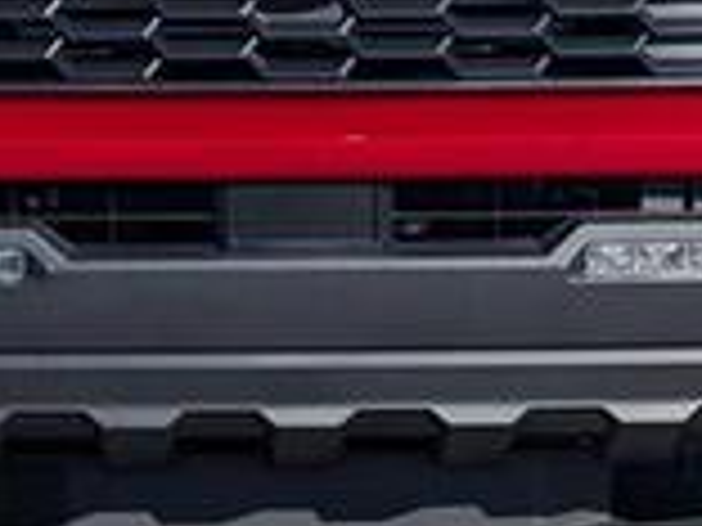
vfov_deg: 9.3
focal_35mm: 158
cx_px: 256
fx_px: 3204
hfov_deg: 12.5
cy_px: -58
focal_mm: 6.9
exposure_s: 1/1429
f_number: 1.68
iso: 20
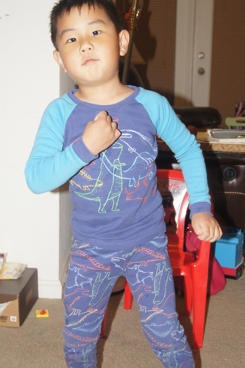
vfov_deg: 37.9
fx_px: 537
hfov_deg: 25.7
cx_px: 122
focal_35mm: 52
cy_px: 184
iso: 800
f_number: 5
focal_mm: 35
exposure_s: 1/60
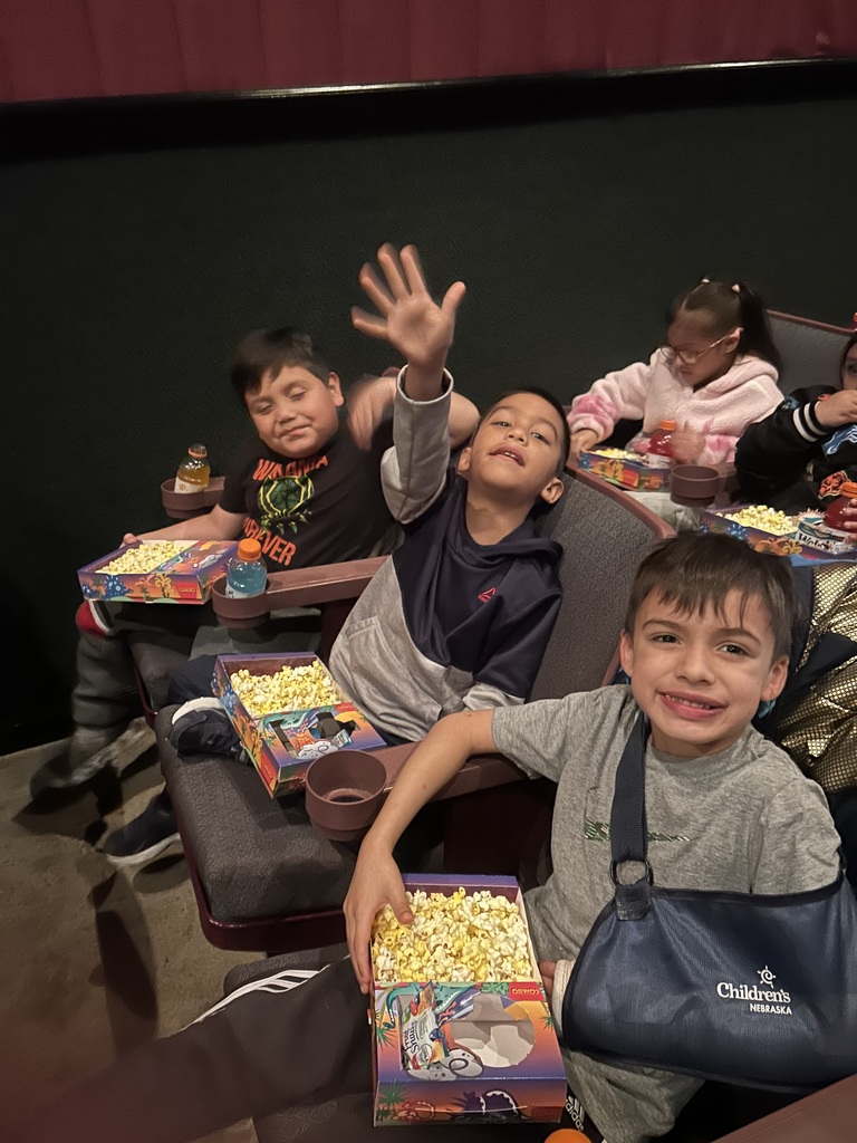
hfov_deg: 53.1
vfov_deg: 67.3
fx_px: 858
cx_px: 428
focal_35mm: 26
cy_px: 572
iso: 1000
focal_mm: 5.7
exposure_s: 1/15
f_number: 1.5
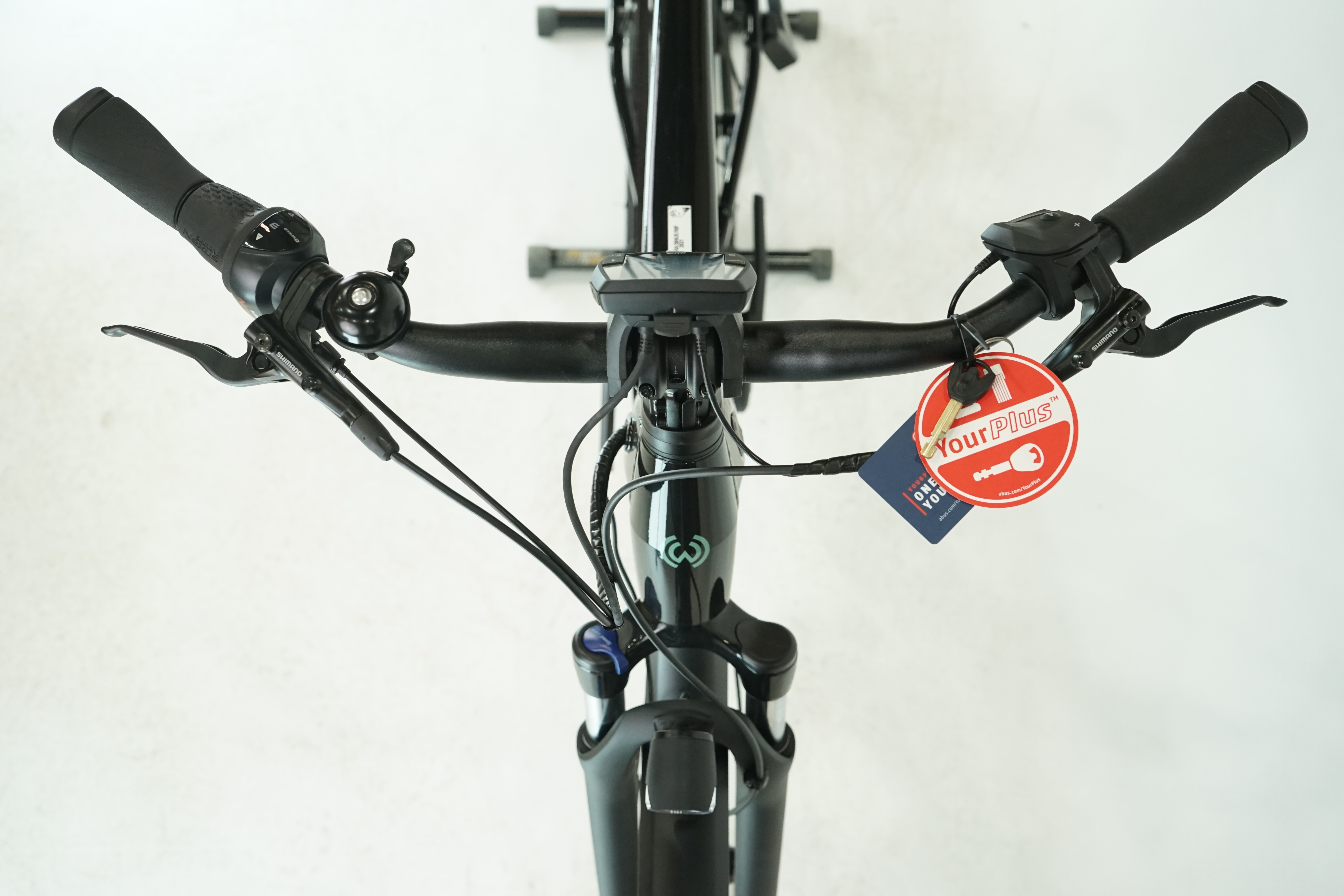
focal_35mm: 40
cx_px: 672
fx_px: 1493
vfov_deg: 33.4
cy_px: 448
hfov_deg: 48.5
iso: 1600
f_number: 5.6
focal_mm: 40
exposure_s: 1/200
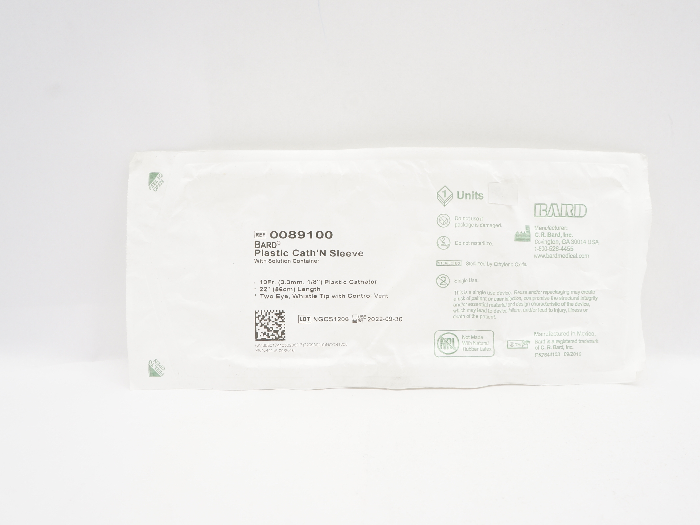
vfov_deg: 46.8
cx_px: 382
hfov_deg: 59.9
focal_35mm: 30
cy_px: 264
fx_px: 607
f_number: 8
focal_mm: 18
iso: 400
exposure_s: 1/30
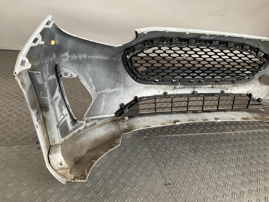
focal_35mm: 29
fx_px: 225
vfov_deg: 48.2
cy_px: 101
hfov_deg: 61.7
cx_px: 134
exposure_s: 1/60
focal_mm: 3
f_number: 1.8
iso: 64
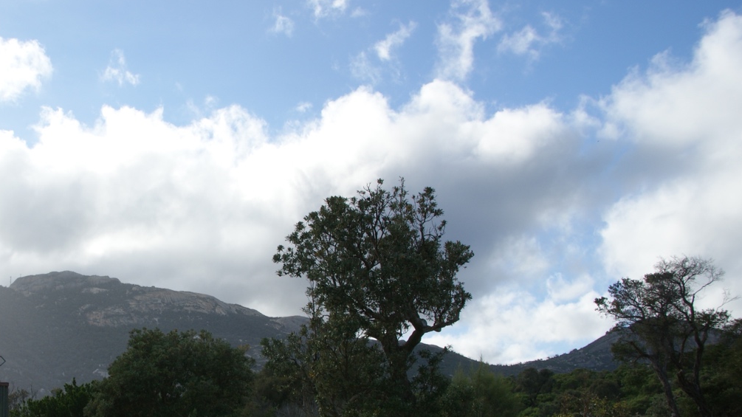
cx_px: 171
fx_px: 885
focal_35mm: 45
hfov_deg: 43.7
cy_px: 294
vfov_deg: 26.3
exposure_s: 1/160
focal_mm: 18
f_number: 10
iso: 100
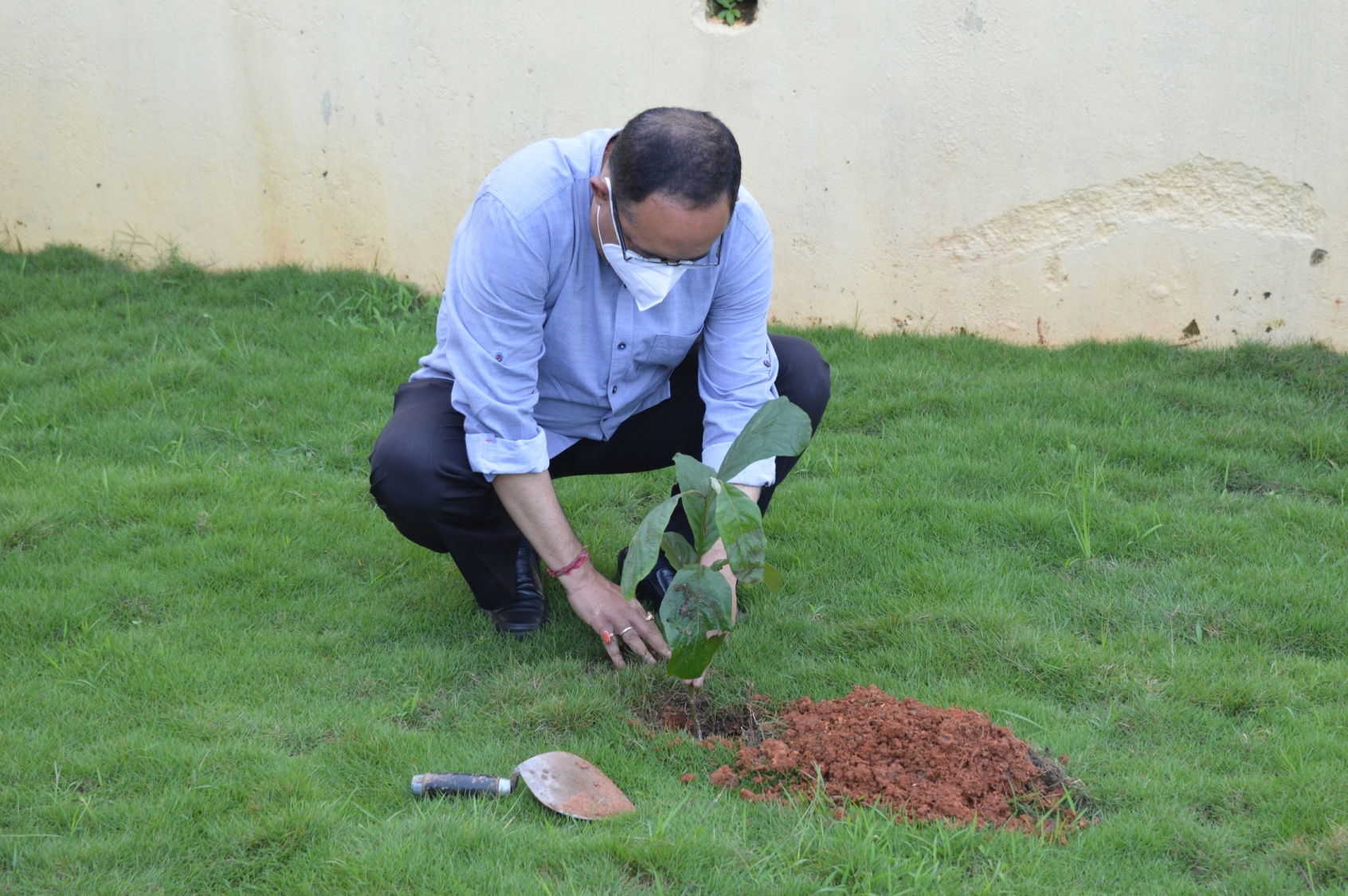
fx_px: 3143
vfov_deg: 16.2
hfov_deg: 24.2
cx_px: 674
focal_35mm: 84
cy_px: 448
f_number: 5.6
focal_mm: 56
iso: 400
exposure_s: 1/125
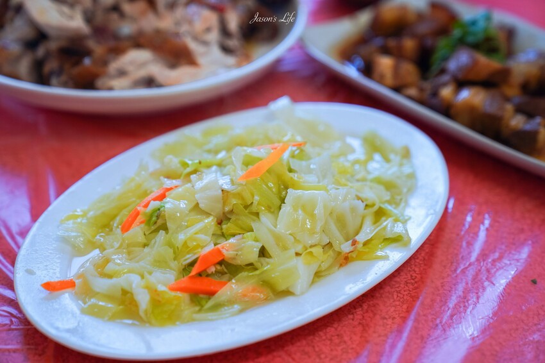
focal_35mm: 65
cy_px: 182
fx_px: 984
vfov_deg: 20.9
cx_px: 272
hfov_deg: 31.0
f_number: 2.8
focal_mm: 65
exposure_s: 1/80
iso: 160
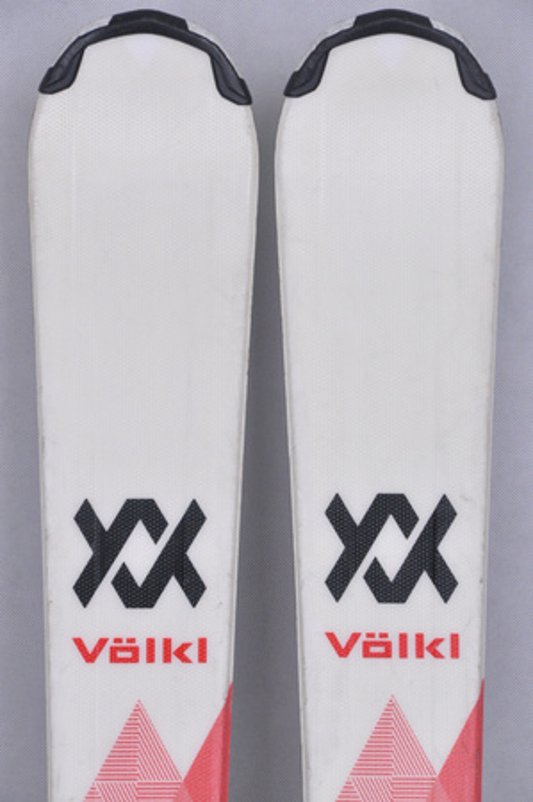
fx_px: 3506
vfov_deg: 13.1
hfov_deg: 8.7
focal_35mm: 158
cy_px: 401
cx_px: 266
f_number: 9.5
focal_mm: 105
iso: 3200
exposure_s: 1/125
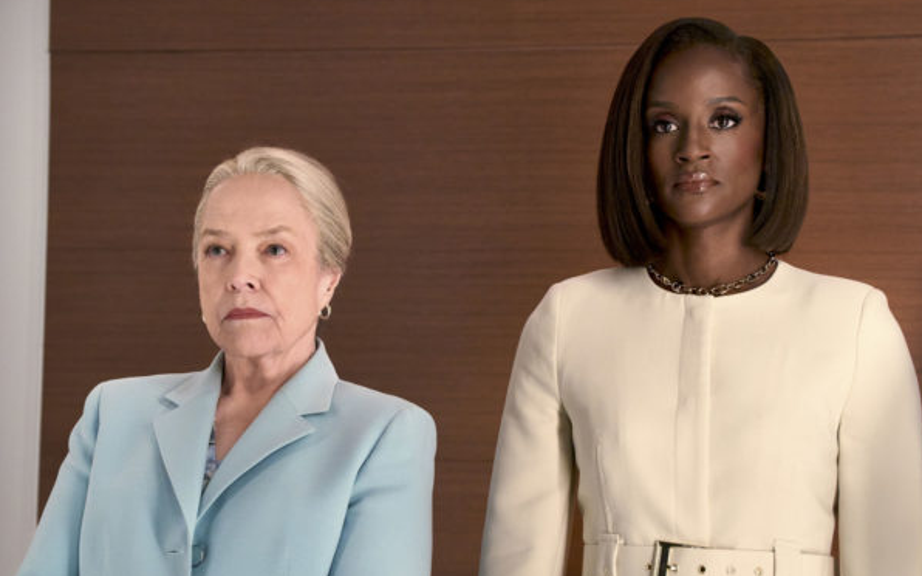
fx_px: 2914
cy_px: 299
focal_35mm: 116
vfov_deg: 11.3
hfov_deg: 18.0
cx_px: 463
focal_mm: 113
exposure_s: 1/160
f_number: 5.6
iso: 8000
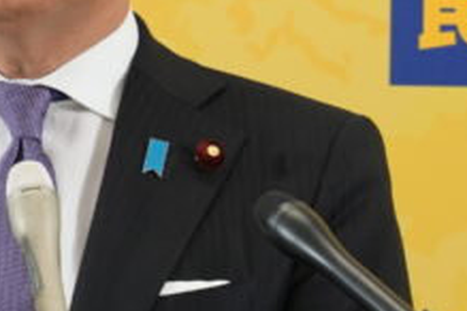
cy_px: 28
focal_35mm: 1054
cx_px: -47
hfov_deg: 2.0
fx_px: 13672
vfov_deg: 1.3
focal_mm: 200
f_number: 5.6
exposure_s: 1/100
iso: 1000
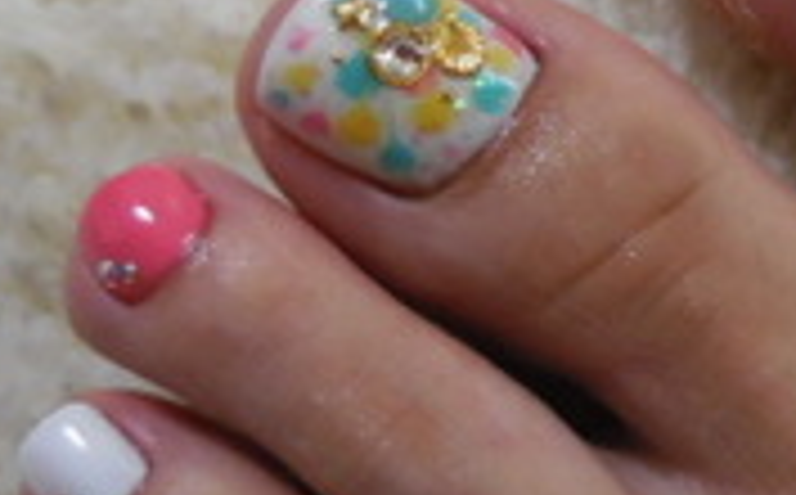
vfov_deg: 17.2
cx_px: 765
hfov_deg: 26.3
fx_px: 1624
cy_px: 137
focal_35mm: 75
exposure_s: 1/30
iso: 400
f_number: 3.3
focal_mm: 4.5
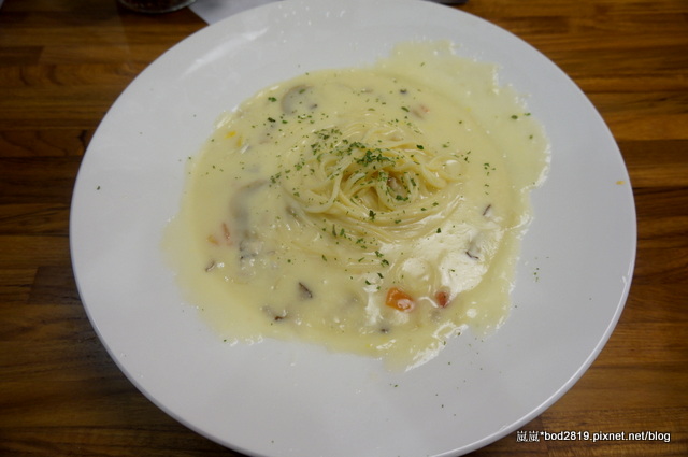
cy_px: 228
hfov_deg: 73.8
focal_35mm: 24
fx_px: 458
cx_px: 344
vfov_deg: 53.0
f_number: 4
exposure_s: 1/60
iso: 320
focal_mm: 16
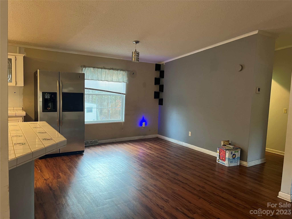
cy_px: 110
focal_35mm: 26
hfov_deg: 67.3
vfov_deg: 53.1
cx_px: 146
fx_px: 219
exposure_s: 1/60
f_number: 1.5
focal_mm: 5.7
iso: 320
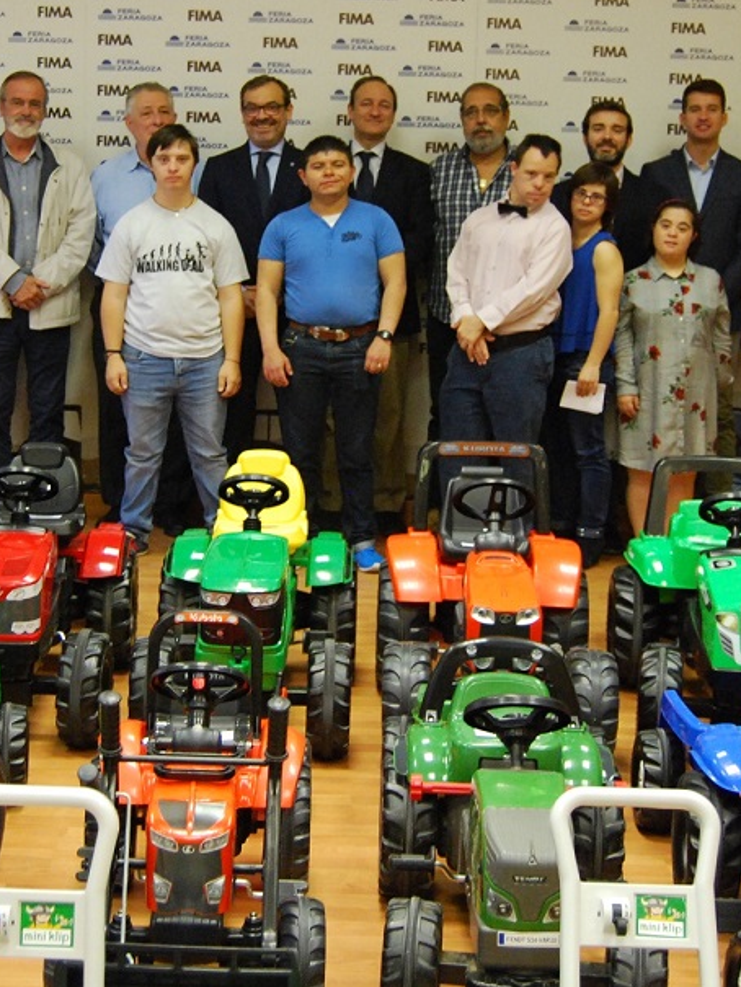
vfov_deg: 30.6
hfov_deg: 23.1
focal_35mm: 63
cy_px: 392
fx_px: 1797
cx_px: 222
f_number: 3.8
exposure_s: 1/30
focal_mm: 22
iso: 1000
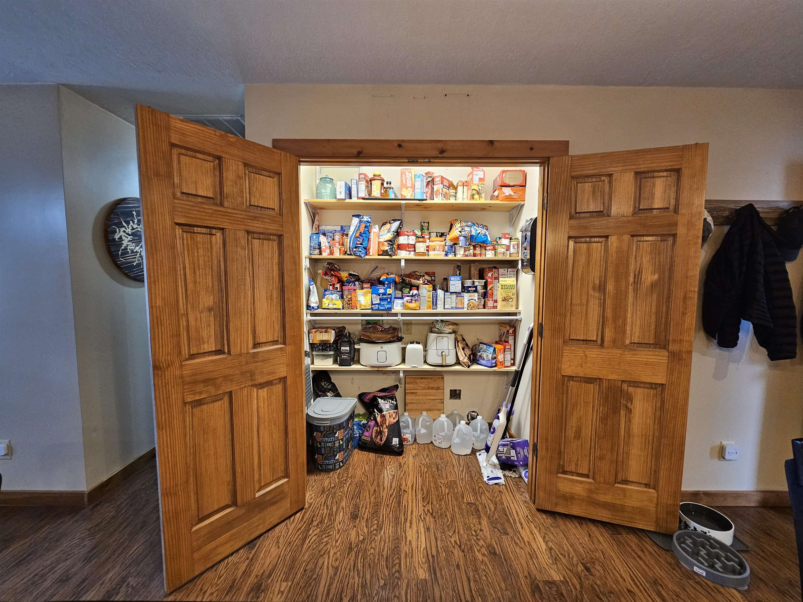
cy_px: 301
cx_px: 402
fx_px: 302
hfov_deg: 106.2
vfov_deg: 89.9
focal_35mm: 13
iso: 320
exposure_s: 1/30
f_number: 2.2
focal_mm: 2.2
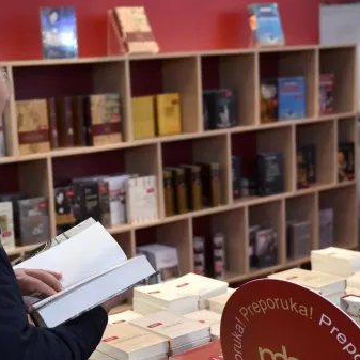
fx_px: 812
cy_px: 230
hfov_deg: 24.9
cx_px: 137
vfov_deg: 24.9
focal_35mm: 69
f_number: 2.8
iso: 1000
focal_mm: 36
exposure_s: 1/400
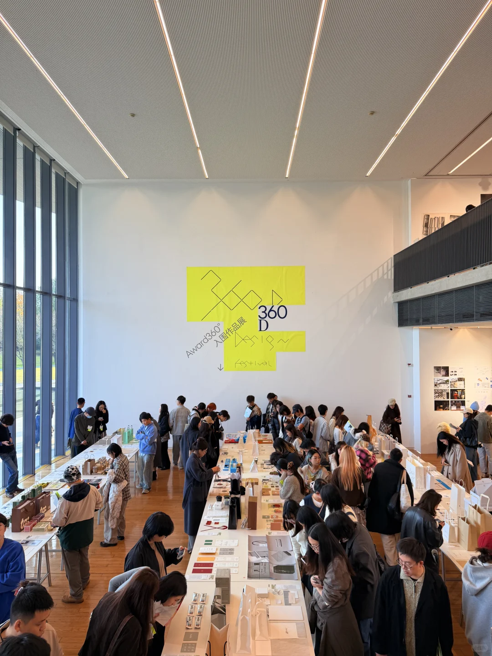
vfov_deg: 71.6
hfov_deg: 56.8
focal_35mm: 24
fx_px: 455
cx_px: 246
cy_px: 328
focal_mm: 6.76
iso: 64
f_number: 1.78
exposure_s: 1/100
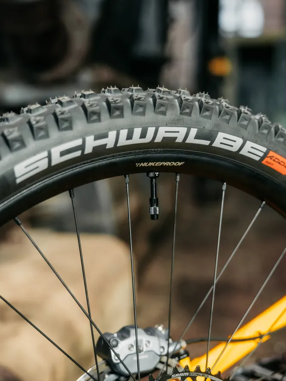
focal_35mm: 61
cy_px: 219
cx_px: 151
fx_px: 669
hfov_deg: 24.1
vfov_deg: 31.8
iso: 1000
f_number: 2.8
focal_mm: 46.5
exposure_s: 1/800
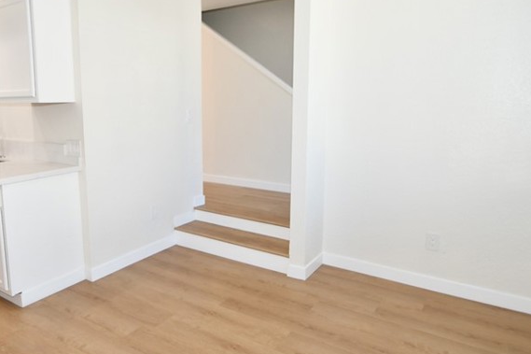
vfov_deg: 47.9
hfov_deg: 66.2
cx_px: 193
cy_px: 171
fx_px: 398
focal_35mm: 27
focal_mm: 10
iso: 200
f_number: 4
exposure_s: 1/60
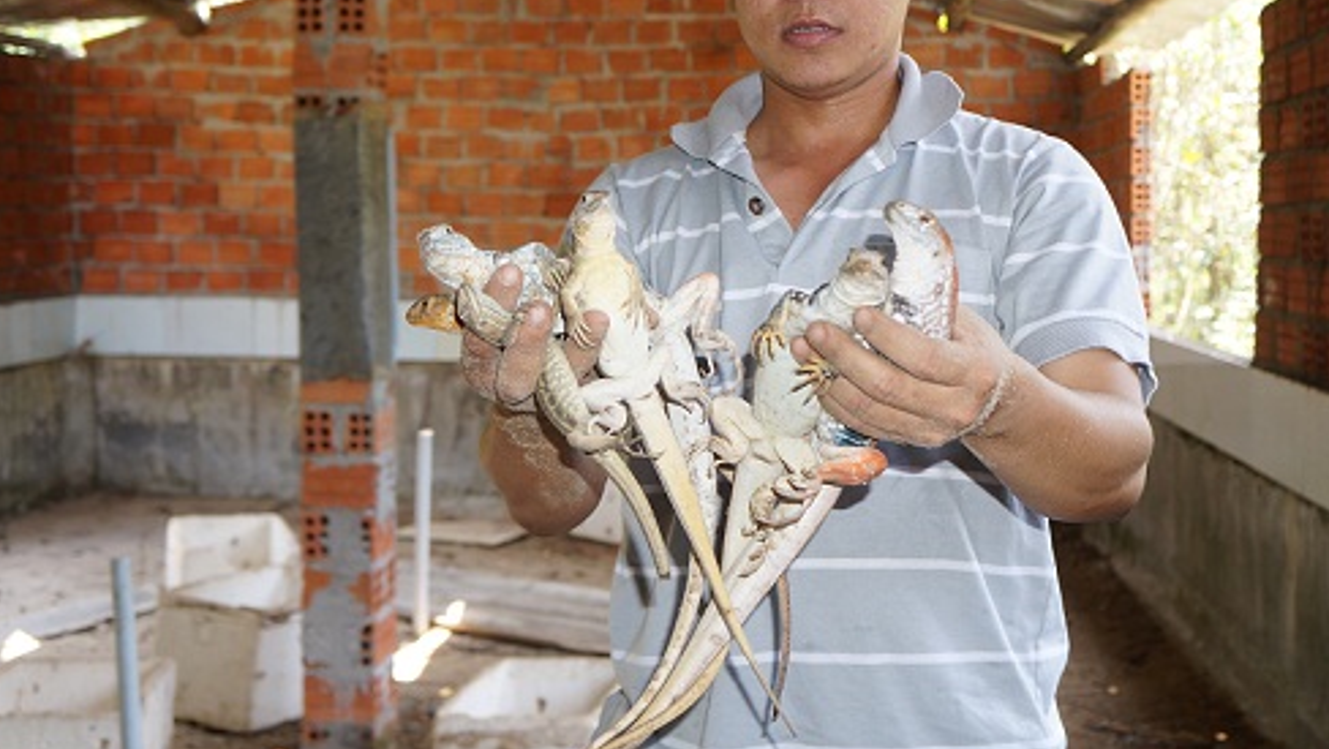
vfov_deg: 27.1
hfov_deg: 46.6
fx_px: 1538
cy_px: 229
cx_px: 760
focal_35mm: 44
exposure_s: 1/60
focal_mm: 23
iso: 200
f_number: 4
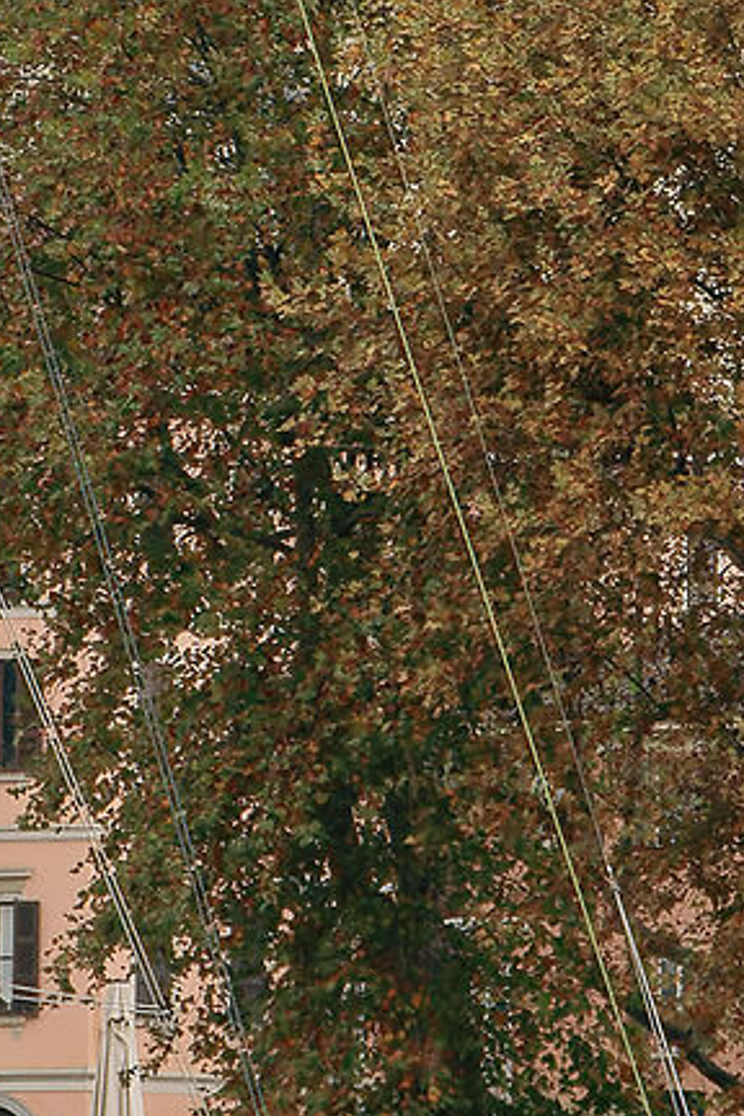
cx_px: 1617
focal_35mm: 367
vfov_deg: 5.6
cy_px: -581
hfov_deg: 3.7
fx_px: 11376
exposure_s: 1/500
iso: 250
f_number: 7.1
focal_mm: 43
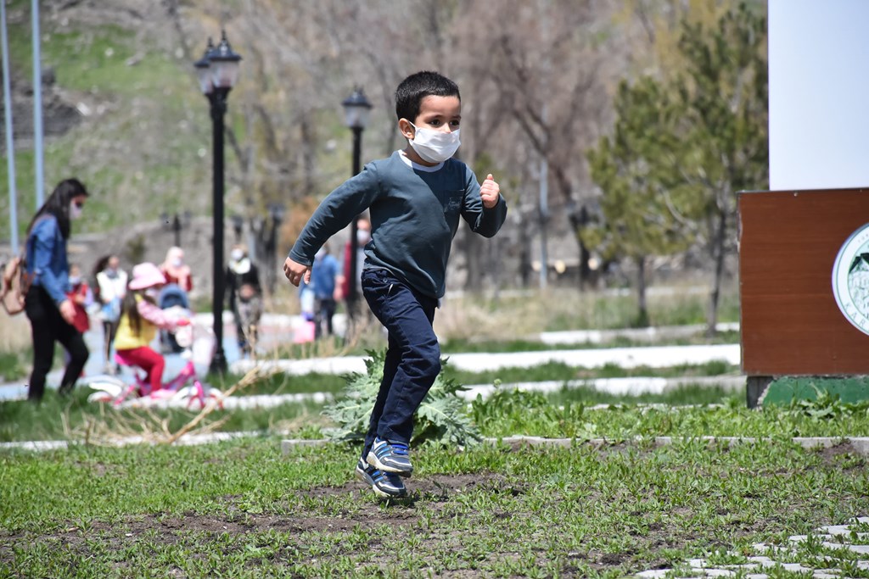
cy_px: 290
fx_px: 5070
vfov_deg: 6.5
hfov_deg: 9.8
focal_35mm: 210
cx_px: 434
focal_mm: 140
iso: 800
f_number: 6.3
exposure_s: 1/2500
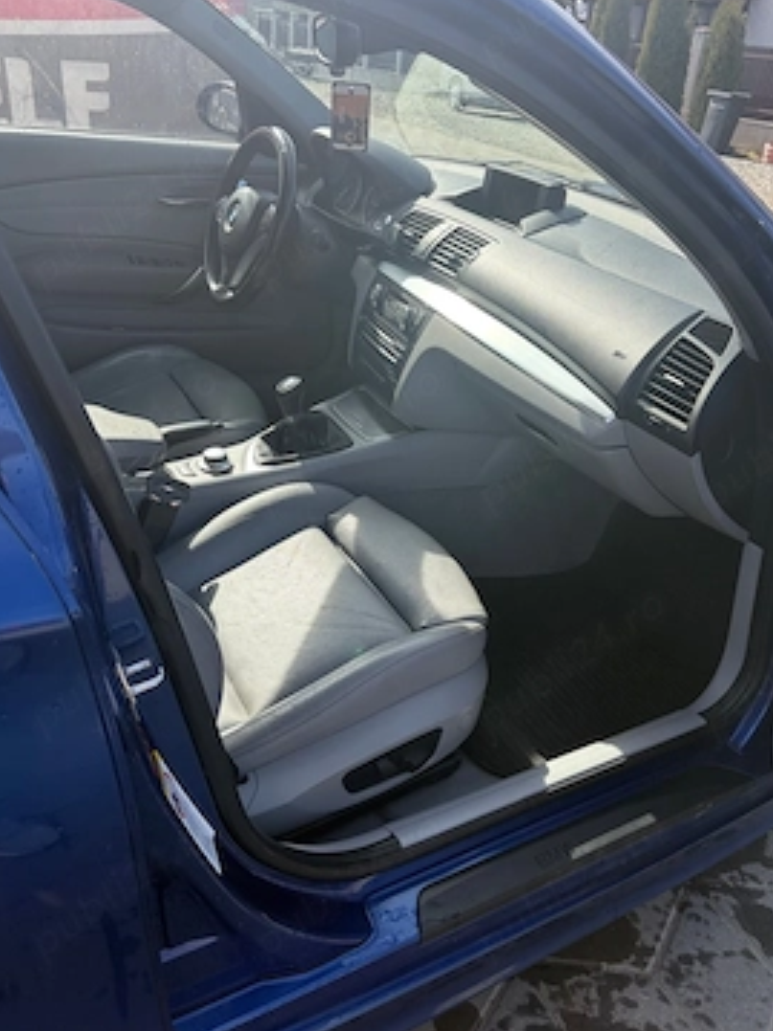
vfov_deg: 61.6
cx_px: 405
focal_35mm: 29
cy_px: 474
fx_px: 864
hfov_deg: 48.2
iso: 64
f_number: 1.6
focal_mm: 5.96
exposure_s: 1/1337
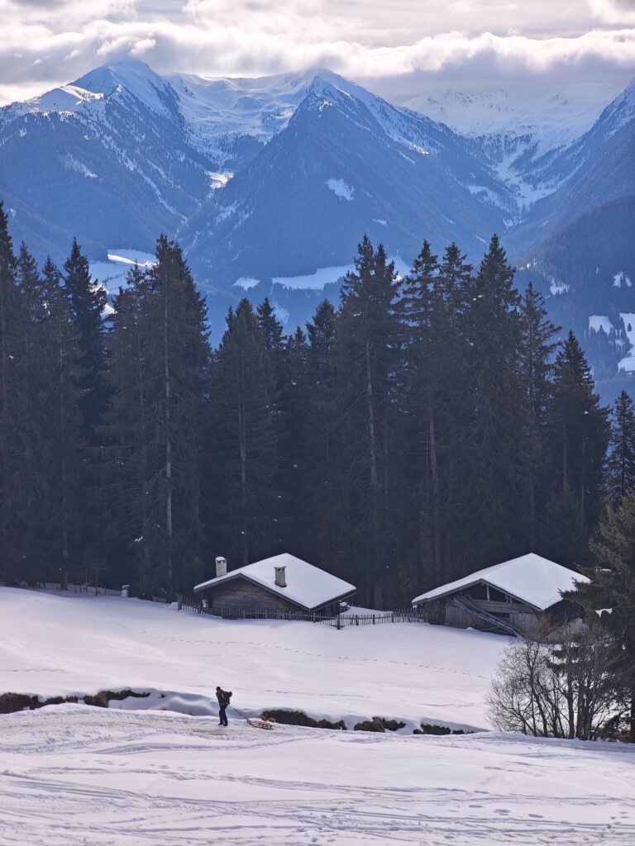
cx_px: 318
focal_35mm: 75
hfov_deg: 19.6
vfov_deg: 26.0
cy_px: 423
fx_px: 1834
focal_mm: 12.28
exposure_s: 1/6139
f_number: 1.8
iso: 50
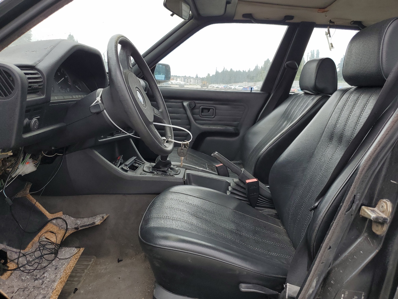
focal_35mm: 26
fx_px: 299
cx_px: 199
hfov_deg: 67.3
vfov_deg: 53.1
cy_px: 150
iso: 50
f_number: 1.5
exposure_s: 1/286
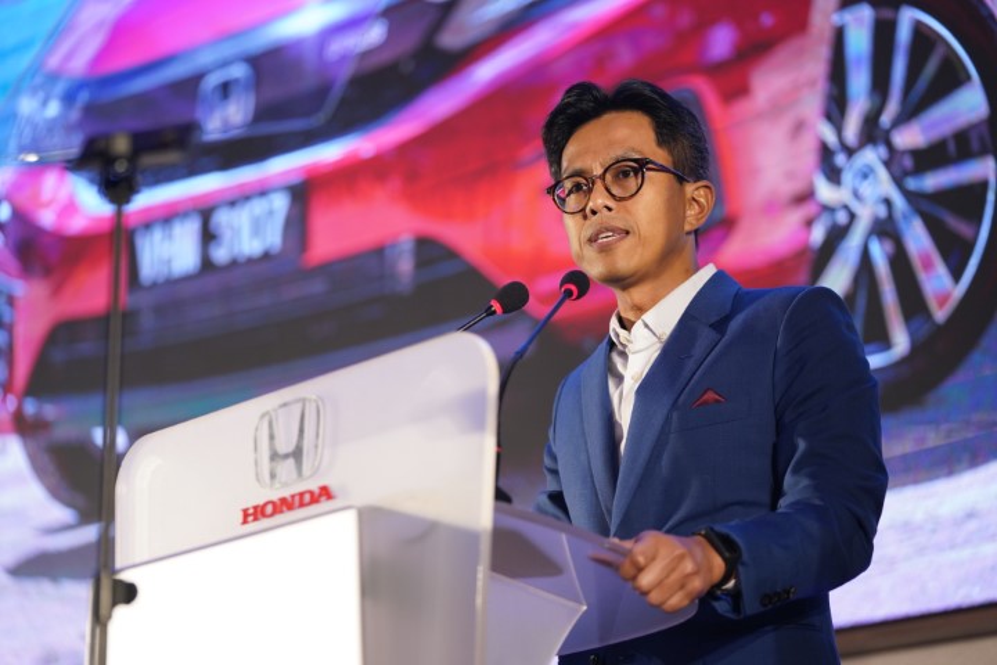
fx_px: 3046
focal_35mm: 110
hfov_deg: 18.6
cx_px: 498
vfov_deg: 12.5
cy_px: 332
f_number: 2.8
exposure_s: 1/160
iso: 1600
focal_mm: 110
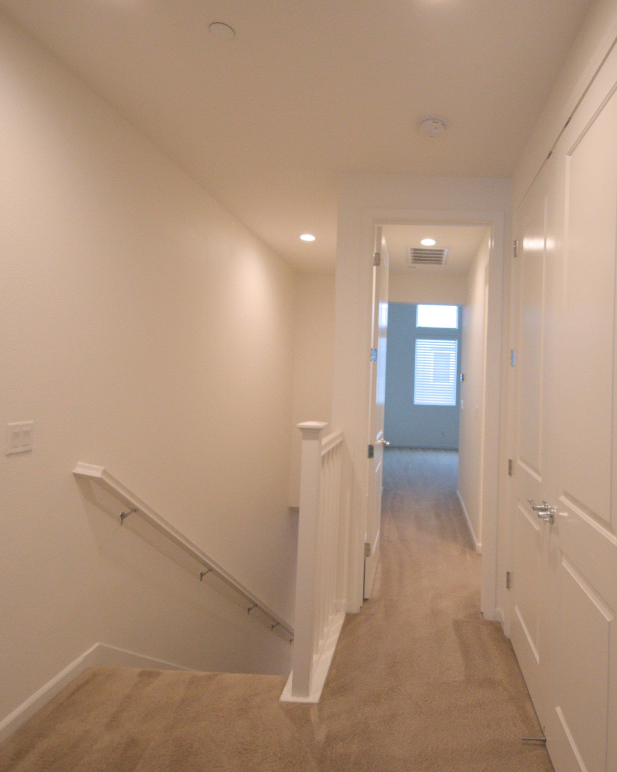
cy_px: 371
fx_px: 434
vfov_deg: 83.2
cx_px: 407
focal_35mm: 19
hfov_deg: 69.0
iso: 1000
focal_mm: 8
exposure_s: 1/125
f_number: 4.5
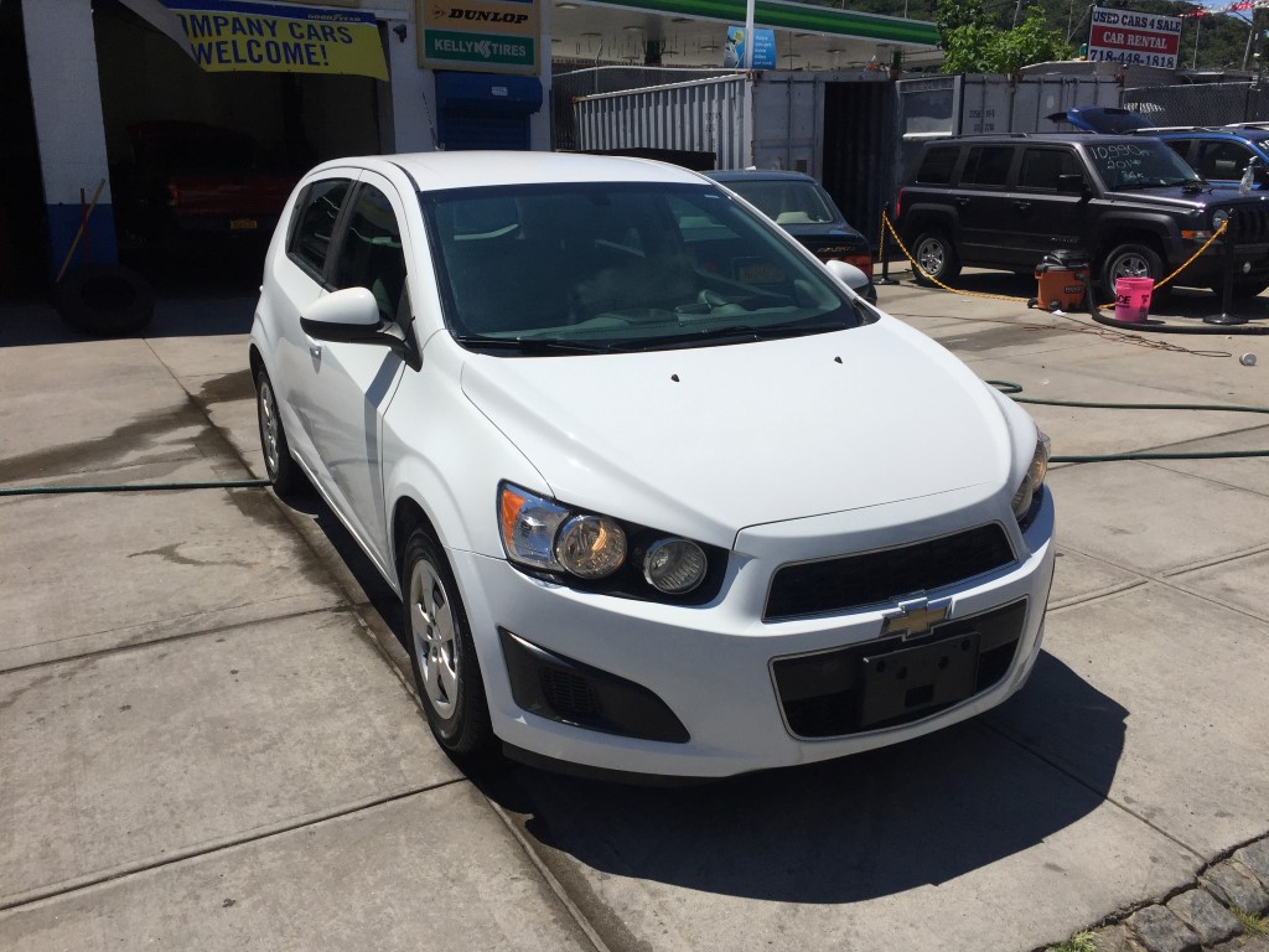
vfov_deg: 48.2
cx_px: 634
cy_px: 476
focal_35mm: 29
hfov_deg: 61.7
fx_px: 1063
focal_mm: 4.15
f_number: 2.2
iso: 32
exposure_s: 1/5650
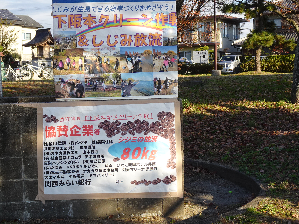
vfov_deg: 24.4
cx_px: 150
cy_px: 112
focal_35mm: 60
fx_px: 518
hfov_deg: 32.2
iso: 80
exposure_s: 1/250
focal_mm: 9.55
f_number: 4.5
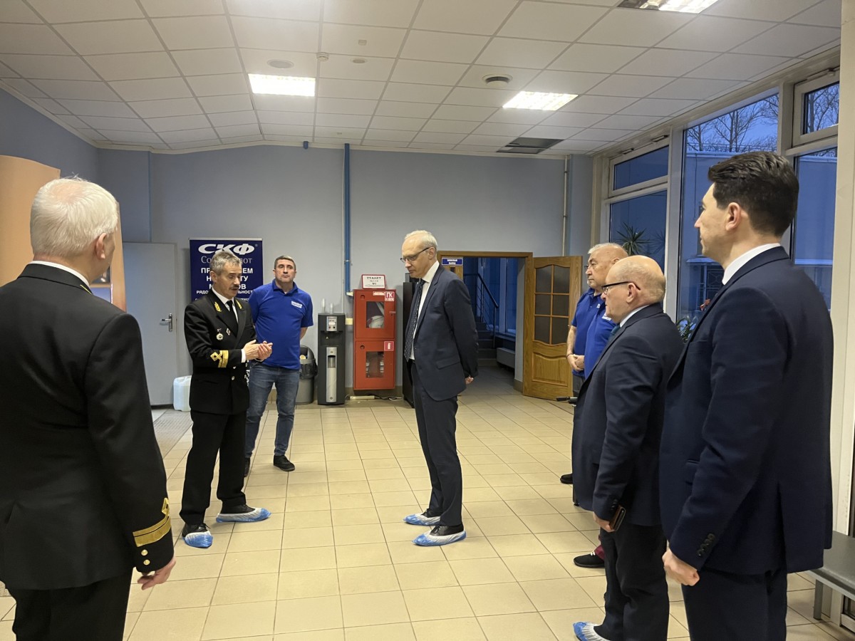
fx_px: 642
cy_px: 320
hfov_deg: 67.3
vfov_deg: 53.1
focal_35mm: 26
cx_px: 428
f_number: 1.6
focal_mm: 5.1
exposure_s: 1/50
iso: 500
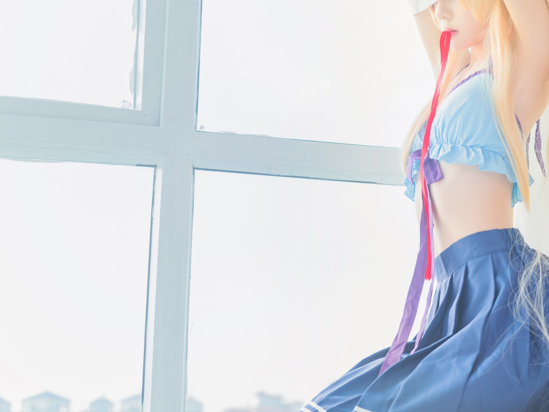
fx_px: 1063
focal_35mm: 67
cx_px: 355
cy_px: 165
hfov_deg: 28.8
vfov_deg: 21.9
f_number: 3.2
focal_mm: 49
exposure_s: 1/100
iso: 160
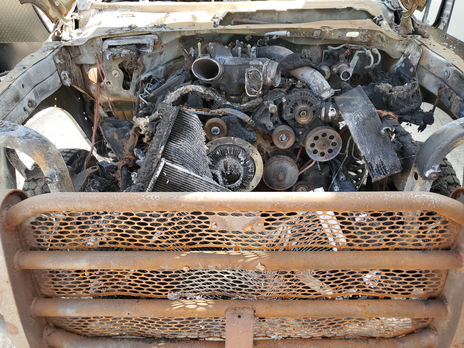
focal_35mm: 26
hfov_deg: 67.3
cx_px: 232
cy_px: 174
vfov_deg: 53.1
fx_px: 349
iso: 50
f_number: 1.5
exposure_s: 1/345
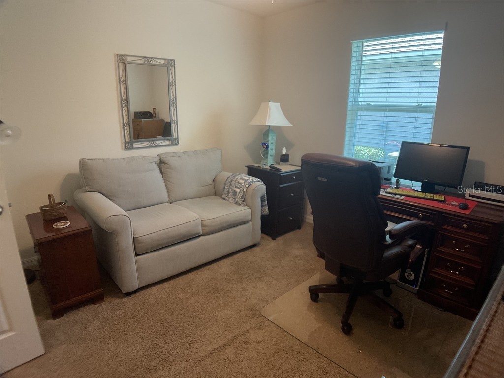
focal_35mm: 29
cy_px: 189
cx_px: 252
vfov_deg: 48.2
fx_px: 422
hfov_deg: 61.7
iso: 64
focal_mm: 3
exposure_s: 1/120
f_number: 1.8
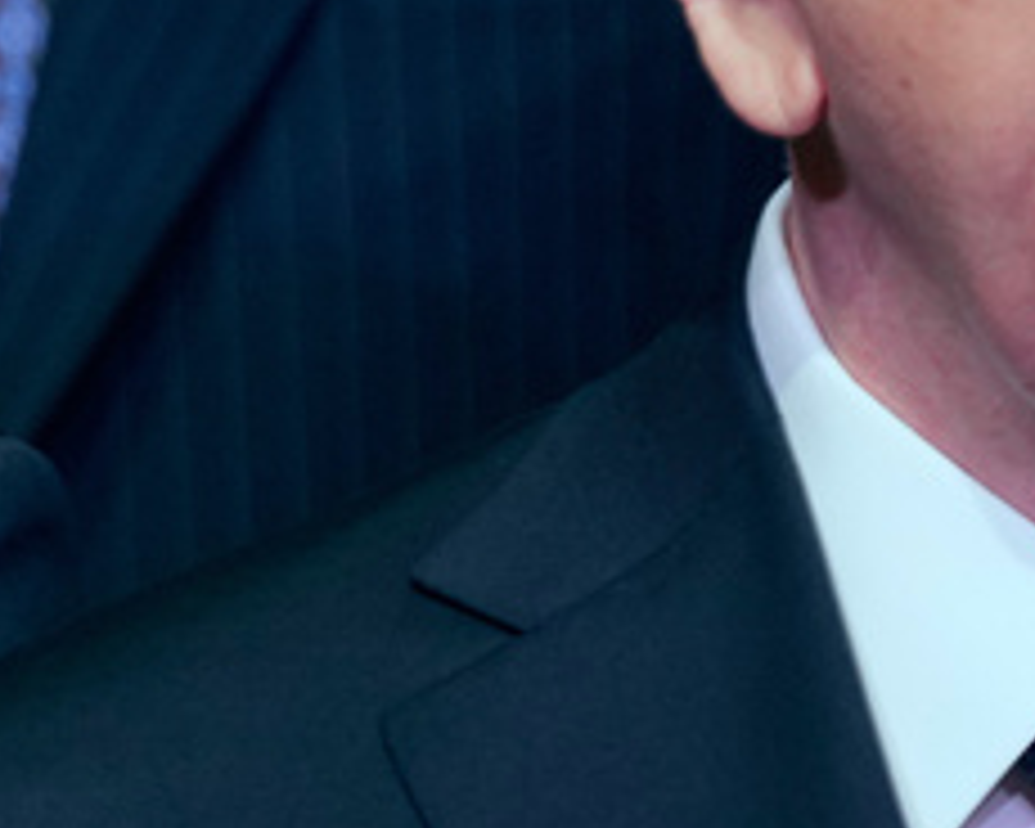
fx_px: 37800
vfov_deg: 1.3
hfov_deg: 1.6
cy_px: -65
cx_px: -1098
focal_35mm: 1234
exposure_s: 1/500
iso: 1600
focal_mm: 197
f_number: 2.8
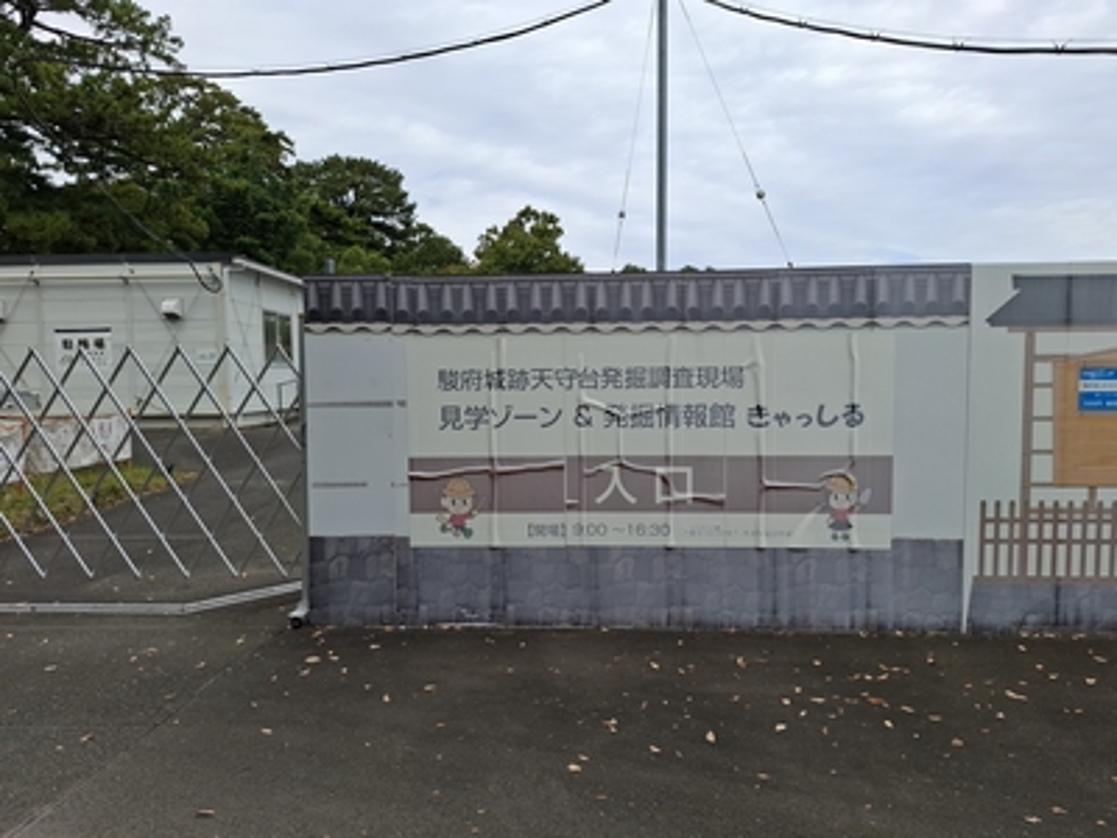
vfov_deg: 58.9
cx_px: 558
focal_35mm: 23
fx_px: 742
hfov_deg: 73.9
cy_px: 419
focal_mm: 5.54
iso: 50
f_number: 1.8
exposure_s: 1/1261
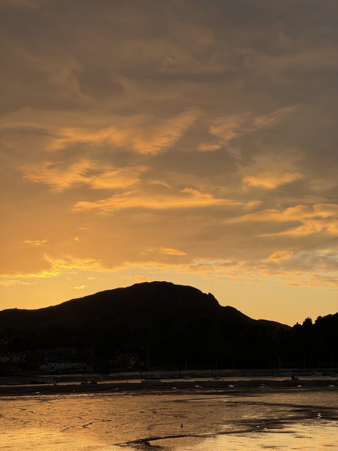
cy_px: 226
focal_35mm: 77
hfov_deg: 19.1
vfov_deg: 25.3
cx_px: 169
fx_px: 1002
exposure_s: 1/449
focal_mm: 9
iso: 25
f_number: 2.8
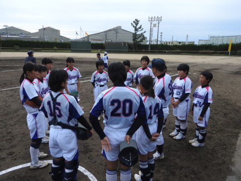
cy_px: 90
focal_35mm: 24
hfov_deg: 71.6
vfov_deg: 56.8
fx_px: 167
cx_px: 120
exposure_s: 1/800
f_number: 3.3
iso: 100
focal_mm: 4.3
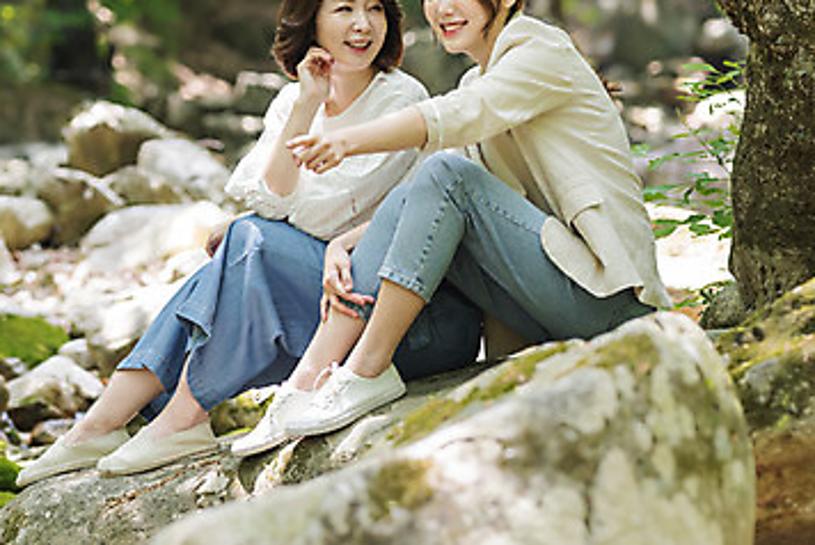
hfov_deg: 14.3
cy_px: 156
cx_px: 196
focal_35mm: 143
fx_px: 3240
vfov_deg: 9.6
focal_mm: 85
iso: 320
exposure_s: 1/250
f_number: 2.5
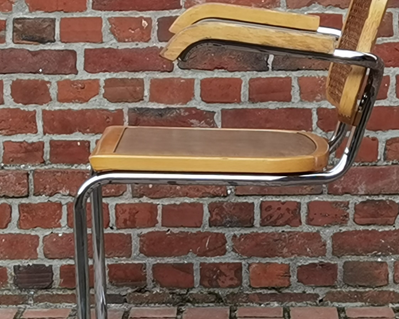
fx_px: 1877
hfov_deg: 12.1
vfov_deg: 9.7
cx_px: 162
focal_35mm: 159
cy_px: 208
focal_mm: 6.71
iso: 50
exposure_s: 1/396
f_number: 1.9
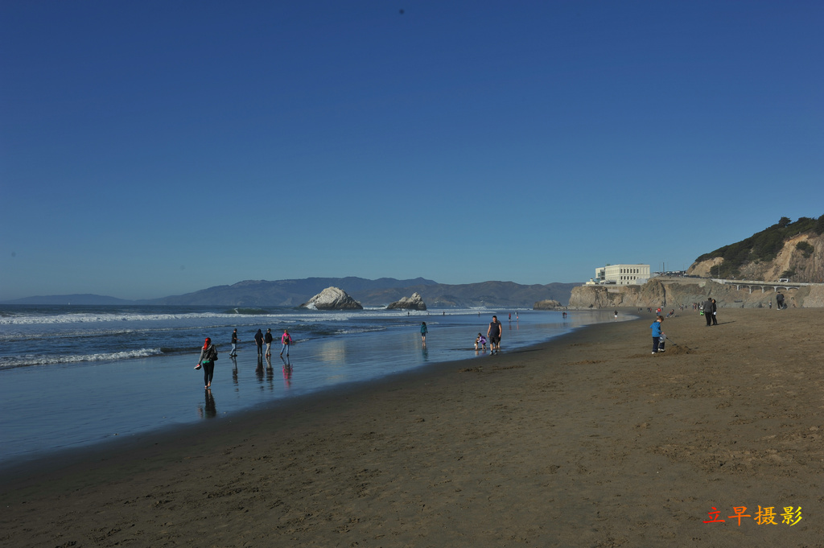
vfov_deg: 42.3
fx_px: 709
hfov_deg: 60.3
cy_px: 274
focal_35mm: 31
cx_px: 412
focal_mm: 31
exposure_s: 1/400
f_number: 13
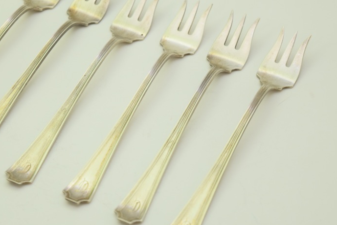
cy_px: 93
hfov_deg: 17.1
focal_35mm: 120
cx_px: 114
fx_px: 1121
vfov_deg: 11.5
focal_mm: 55
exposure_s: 1/125
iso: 450
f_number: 5.6
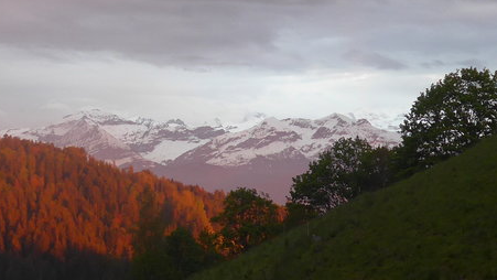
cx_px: 169
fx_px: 1107
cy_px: 106
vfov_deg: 14.4
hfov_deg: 25.2
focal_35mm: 84
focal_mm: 6
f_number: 2
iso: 200
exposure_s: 1/60
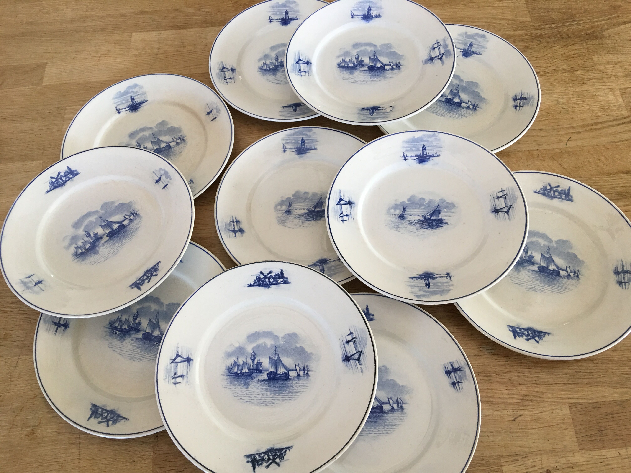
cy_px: 236
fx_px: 529
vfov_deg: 48.2
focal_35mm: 29
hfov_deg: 61.7
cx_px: 316
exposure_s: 1/33
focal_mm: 4.15
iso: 50
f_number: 2.2
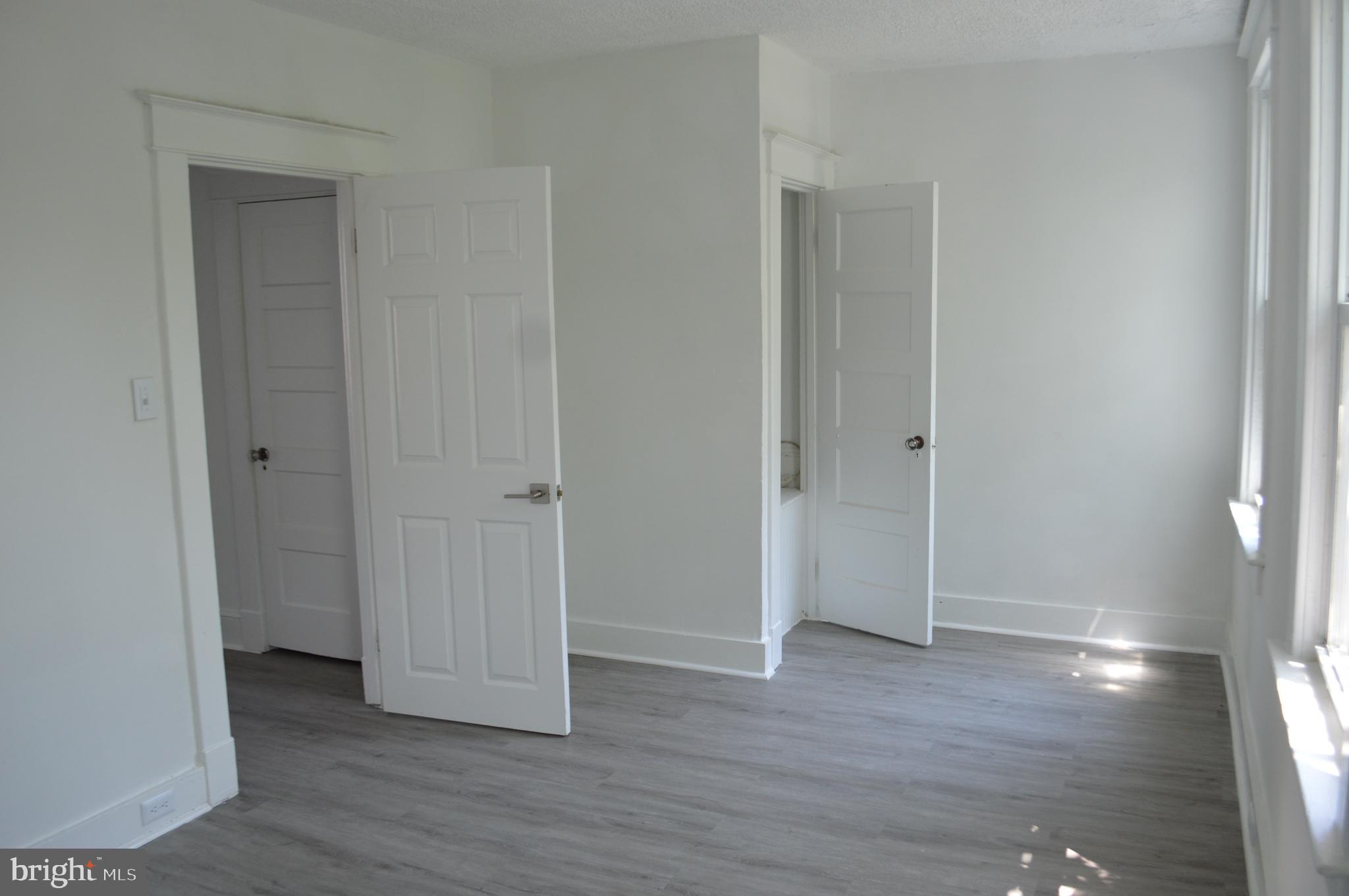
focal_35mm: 27
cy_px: 448
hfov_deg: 67.4
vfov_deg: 47.8
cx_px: 674
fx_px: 1011
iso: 400
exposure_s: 1/60
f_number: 4
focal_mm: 18
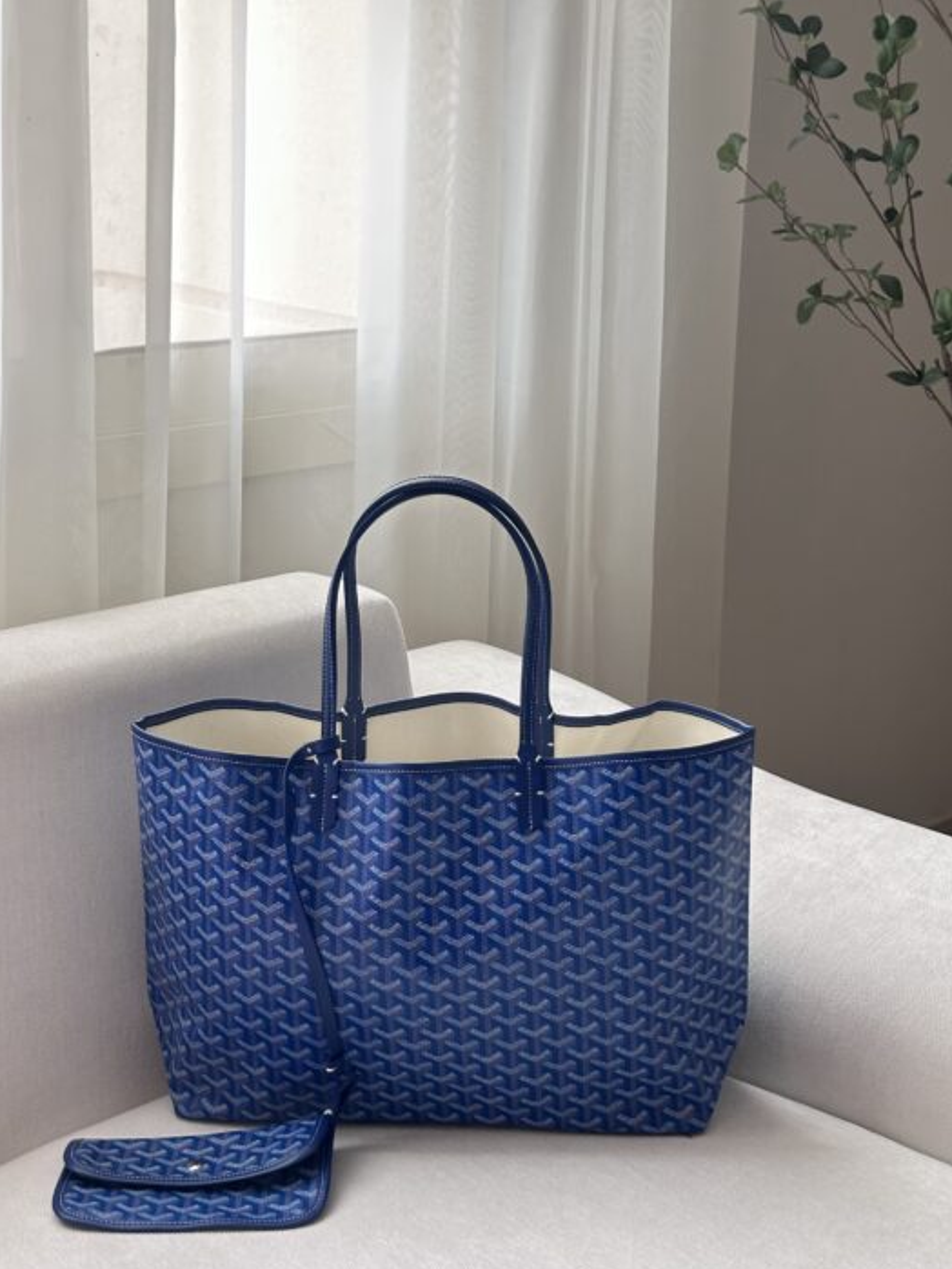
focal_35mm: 55
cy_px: 551
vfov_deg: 34.9
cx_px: 452
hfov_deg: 26.6
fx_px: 2016
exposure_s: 1/60
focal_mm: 6.86
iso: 200
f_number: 1.78
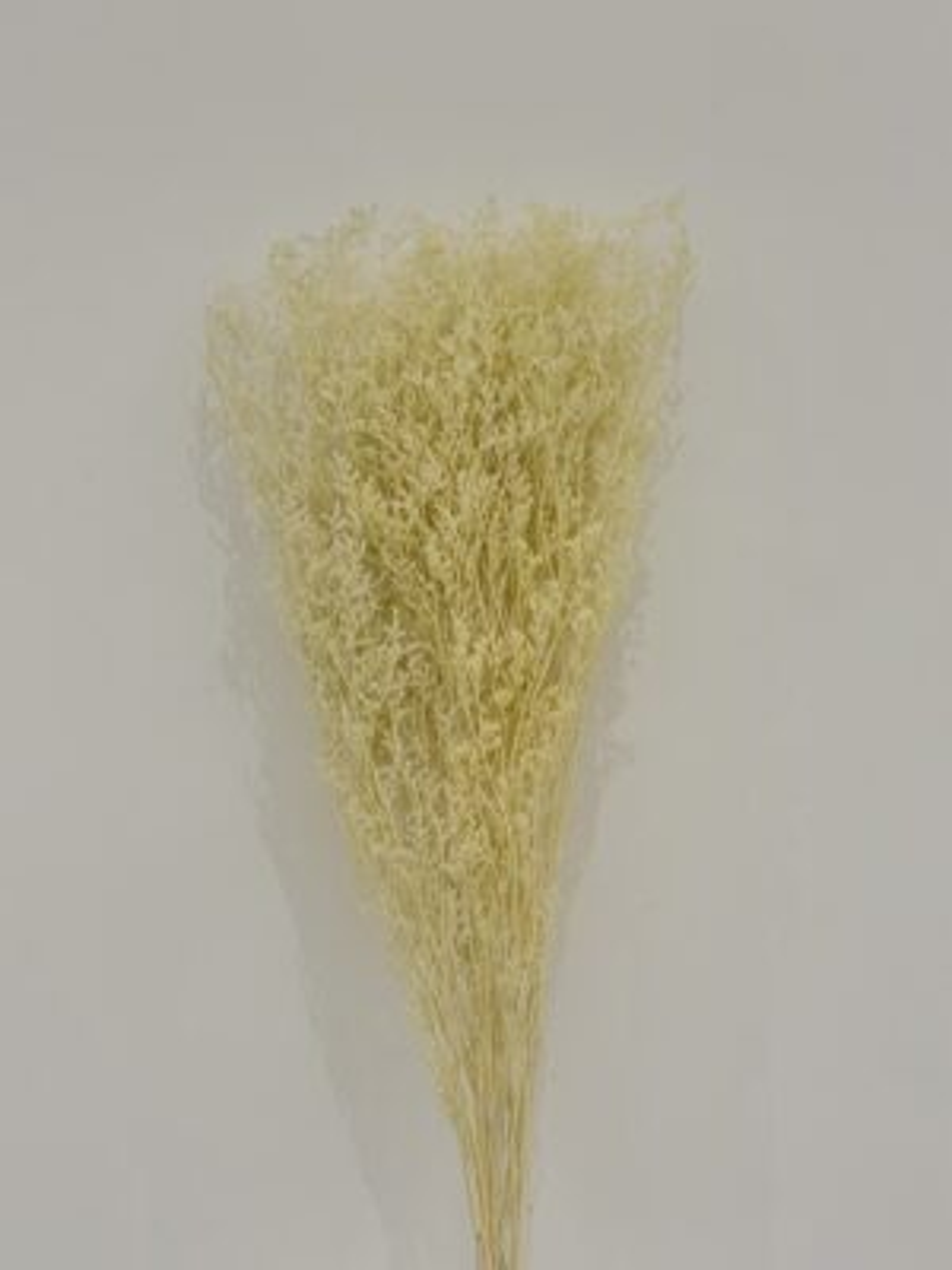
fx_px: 1760
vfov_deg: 39.7
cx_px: 476
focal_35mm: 48
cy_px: 635
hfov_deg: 30.3
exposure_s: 1/50
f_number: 1.78
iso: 50
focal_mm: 6.76
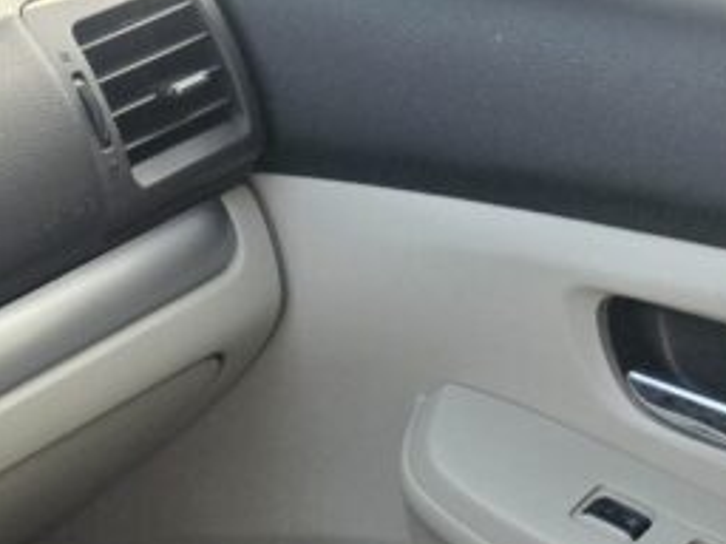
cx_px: -278
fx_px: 1930
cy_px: 858
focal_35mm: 92
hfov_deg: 19.3
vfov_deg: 14.7
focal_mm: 5.4
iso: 100
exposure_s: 1/508
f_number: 1.8
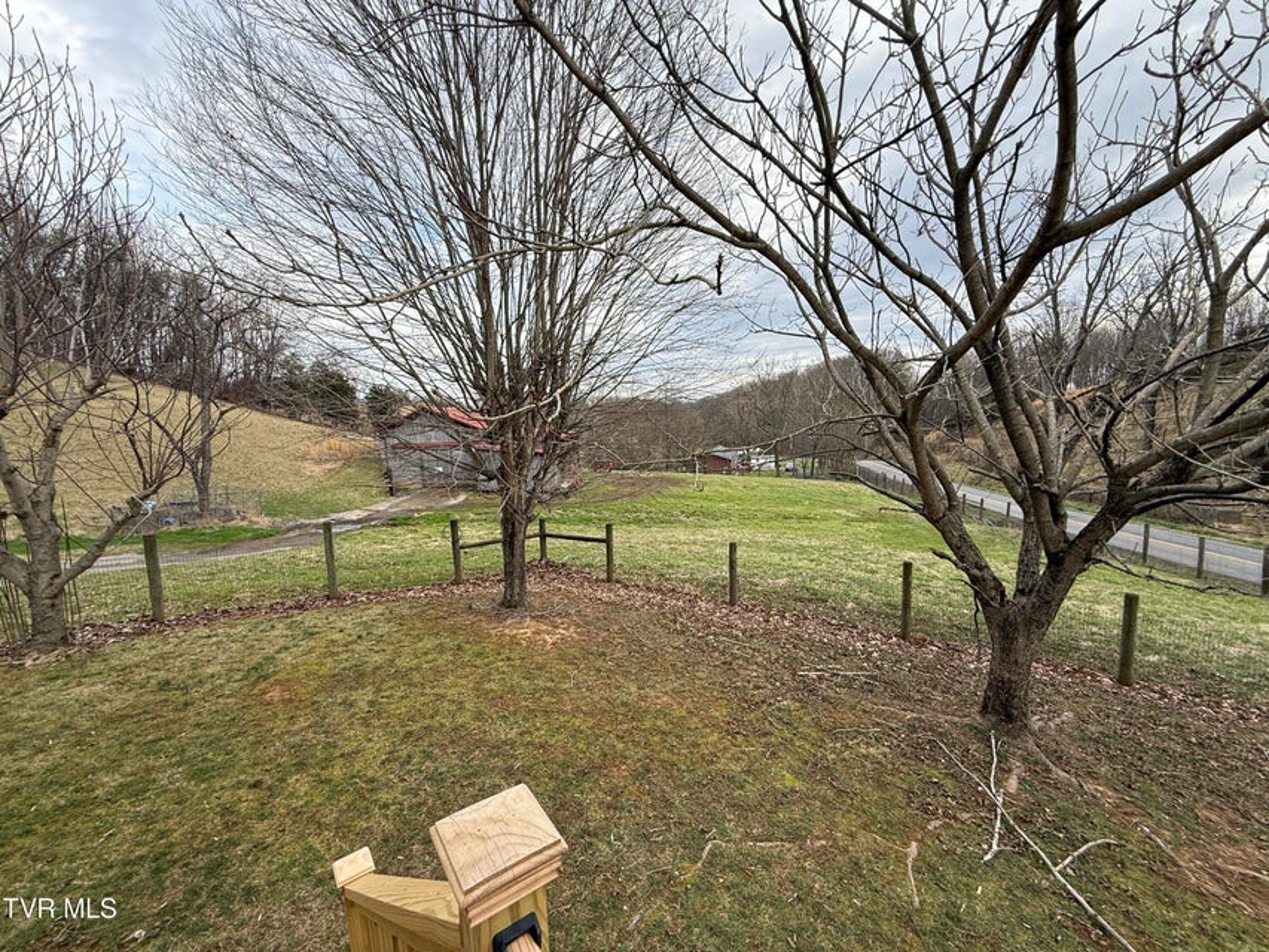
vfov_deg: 85.7
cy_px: 476
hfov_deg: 102.1
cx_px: 634
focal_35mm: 14
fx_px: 513
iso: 50
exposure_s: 1/574
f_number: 2.2
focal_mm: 2.22
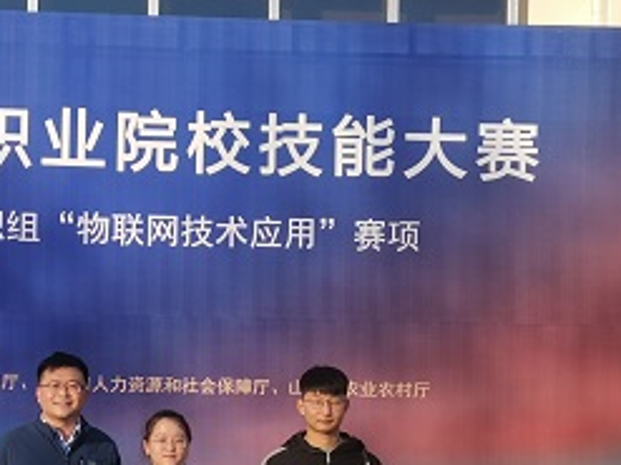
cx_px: 80
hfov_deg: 25.3
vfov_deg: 19.3
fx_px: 1345
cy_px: 416
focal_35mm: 75
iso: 50
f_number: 1.8
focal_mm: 4.75
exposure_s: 1/834
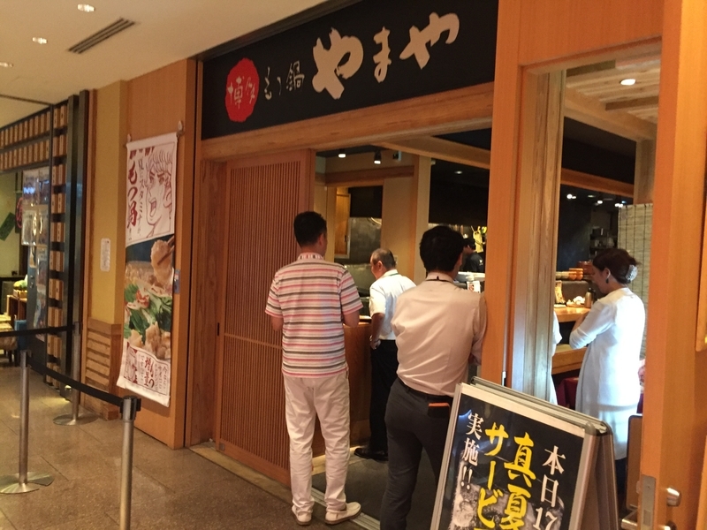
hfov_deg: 61.7
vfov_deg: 48.2
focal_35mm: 29
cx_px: 354
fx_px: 592
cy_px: 265
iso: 250
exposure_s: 1/20
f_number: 2.2
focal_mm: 4.15
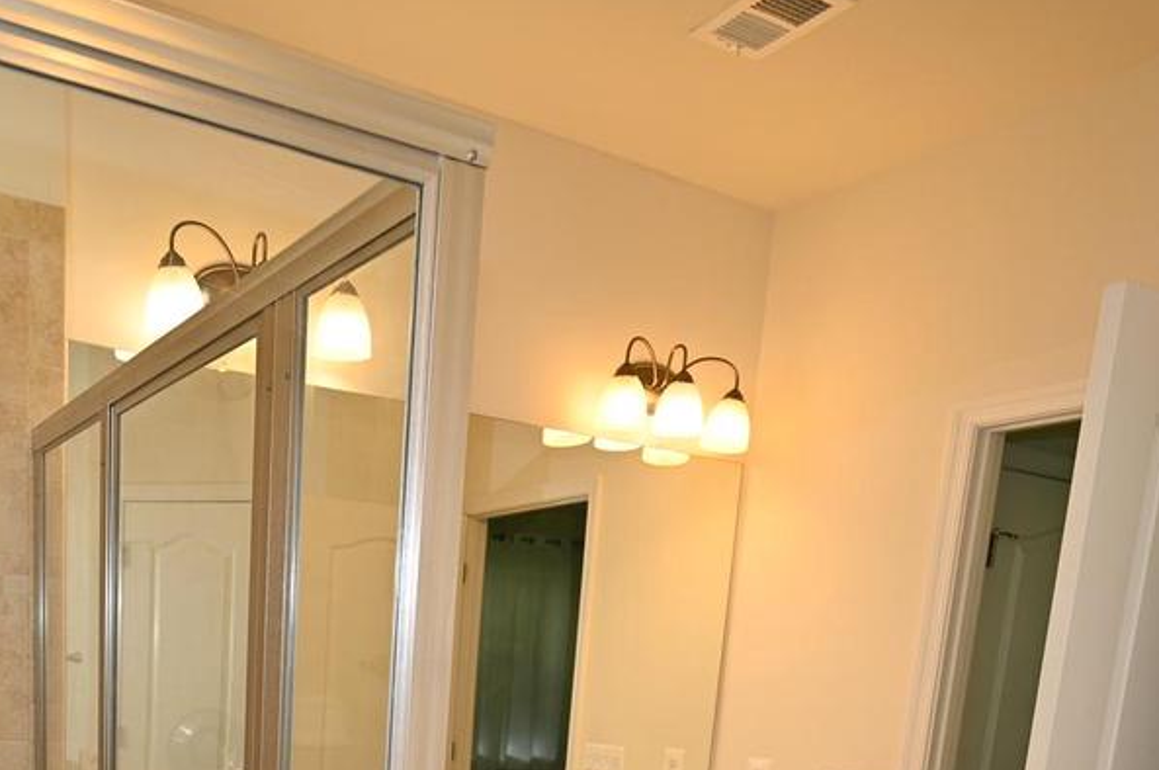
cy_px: 883
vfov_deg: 33.0
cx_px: 326
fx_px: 1093
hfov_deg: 53.9
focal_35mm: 34
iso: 180
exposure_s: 1/100
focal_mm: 14
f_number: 4
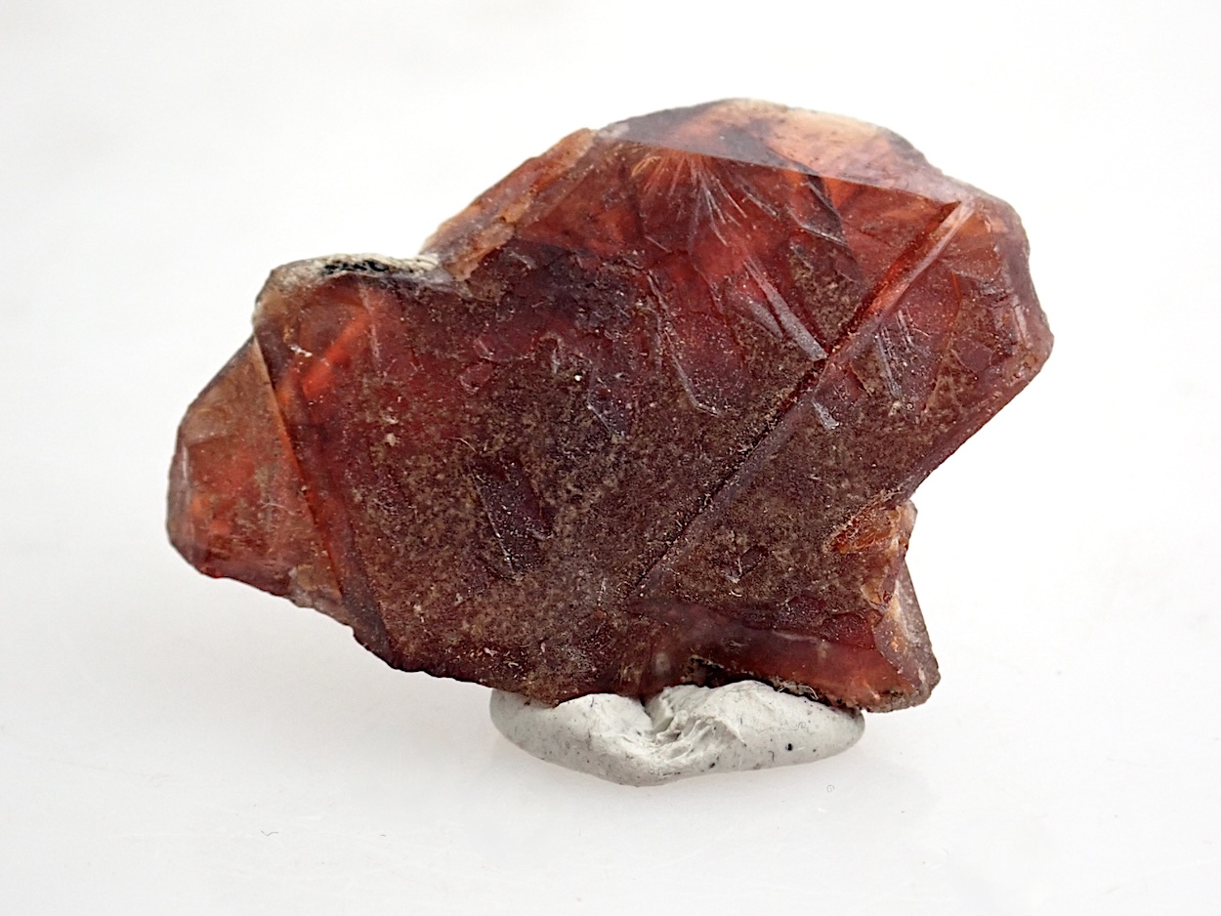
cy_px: 458
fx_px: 3528
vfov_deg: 14.8
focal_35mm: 100
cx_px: 610
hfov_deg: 19.6
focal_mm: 18
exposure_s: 1/80
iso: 800
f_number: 4.9
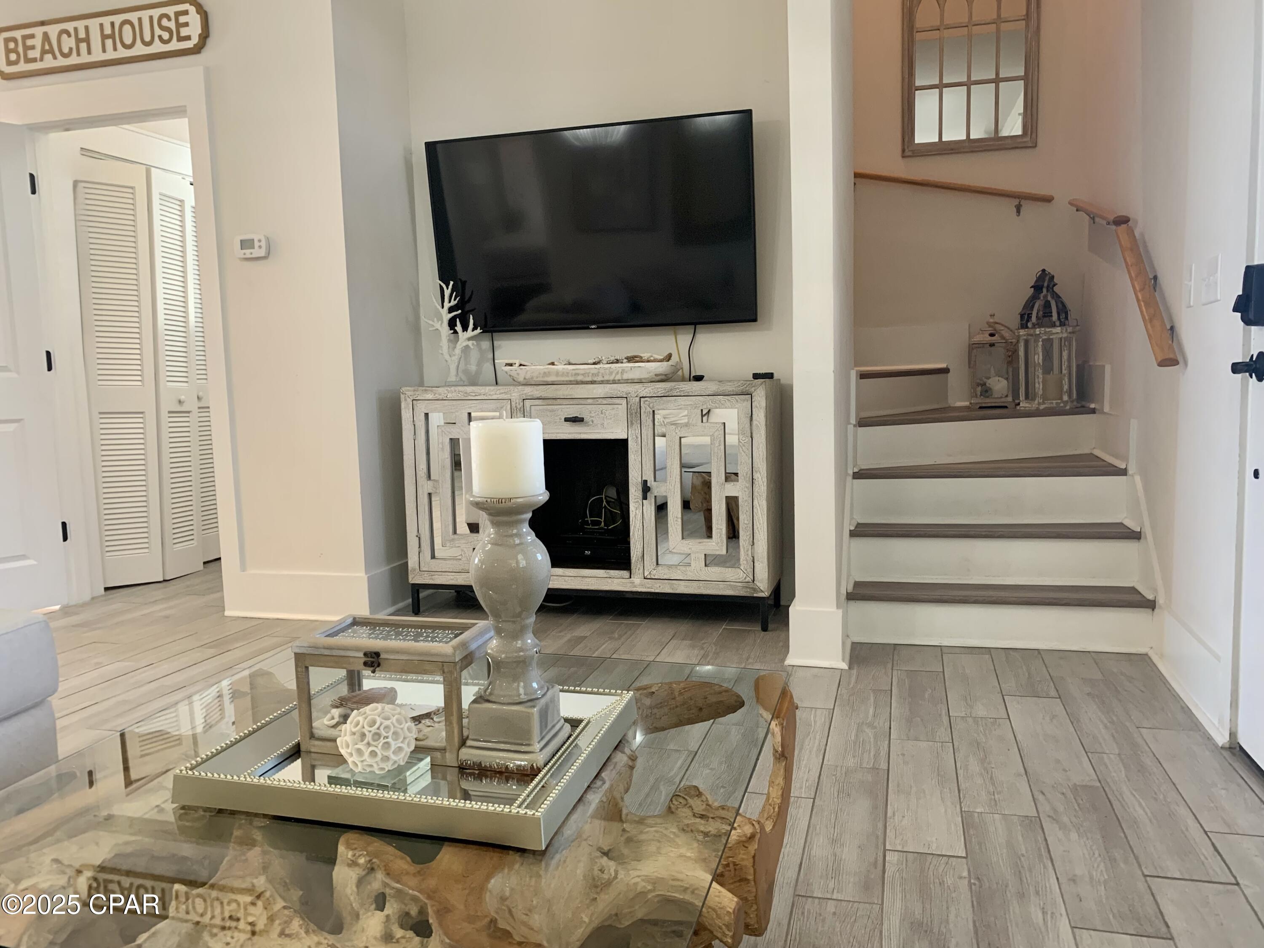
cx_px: 632
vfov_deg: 53.1
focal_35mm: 26
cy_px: 474
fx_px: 949
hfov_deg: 67.3
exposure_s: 1/60
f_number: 1.8
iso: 250
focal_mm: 4.25
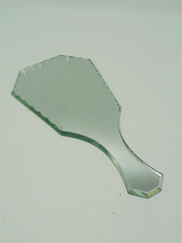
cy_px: 122
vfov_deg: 38.9
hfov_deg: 29.7
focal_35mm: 49
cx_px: 91
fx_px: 344
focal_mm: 8.9
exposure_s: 1/60
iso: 100
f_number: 4.8
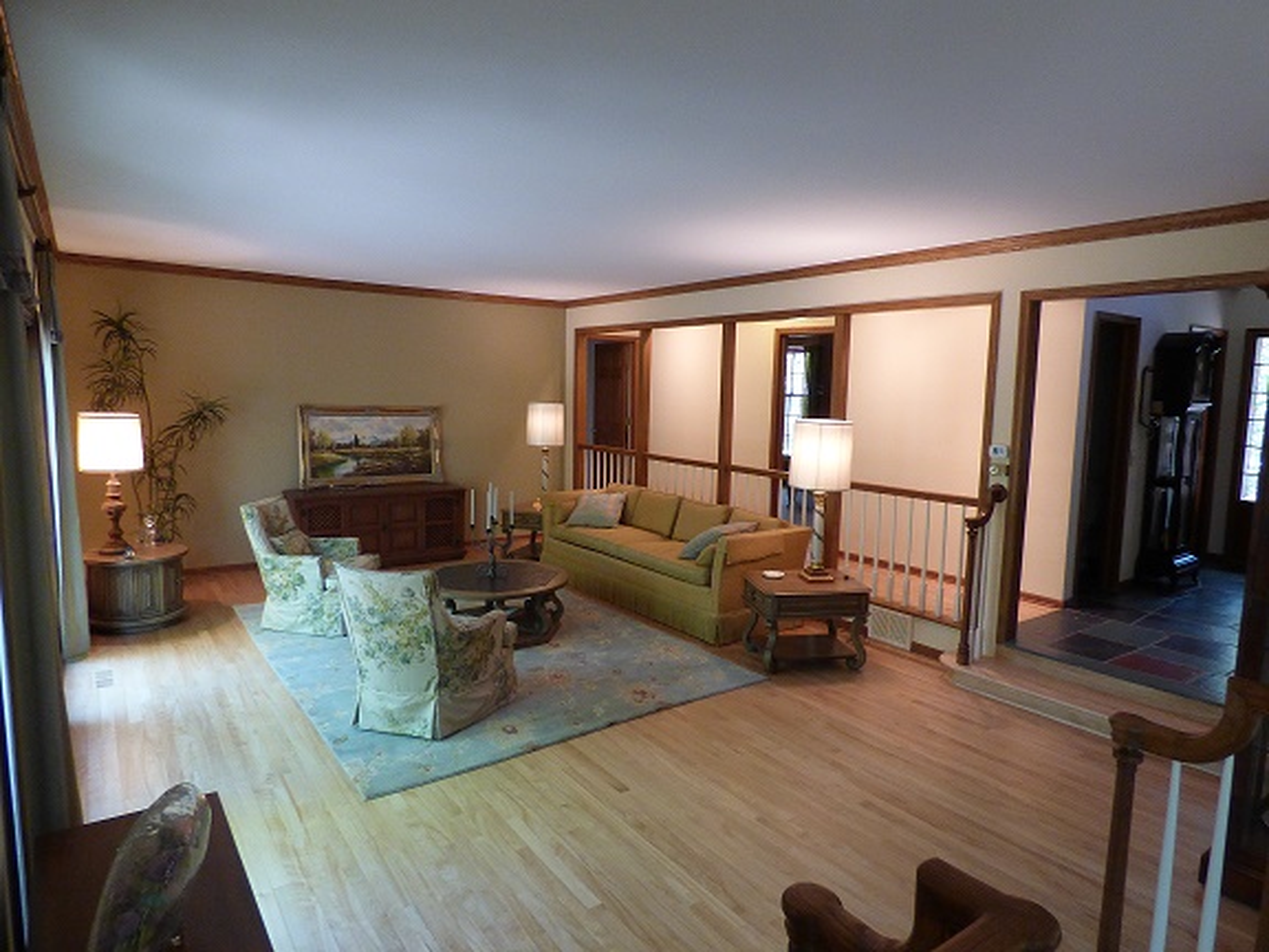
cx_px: 634
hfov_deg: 81.7
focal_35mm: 20
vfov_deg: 66.0
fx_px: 733
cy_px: 476
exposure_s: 1/40
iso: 400
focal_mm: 3.58
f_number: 2.8
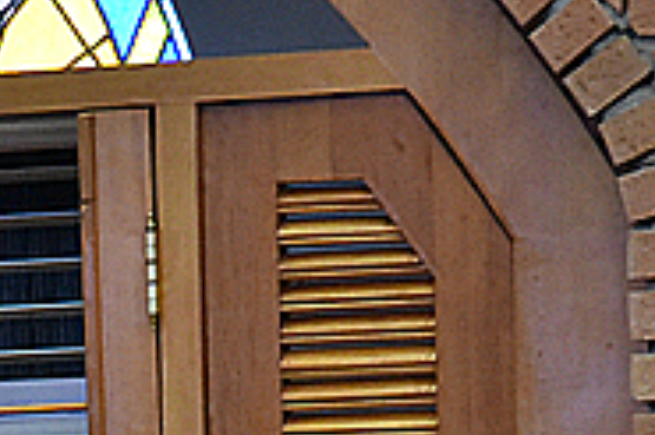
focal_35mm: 823
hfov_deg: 2.5
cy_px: 812
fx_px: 14960
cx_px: -375
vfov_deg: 1.7
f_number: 6.3
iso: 6400
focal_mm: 190
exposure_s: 1/125
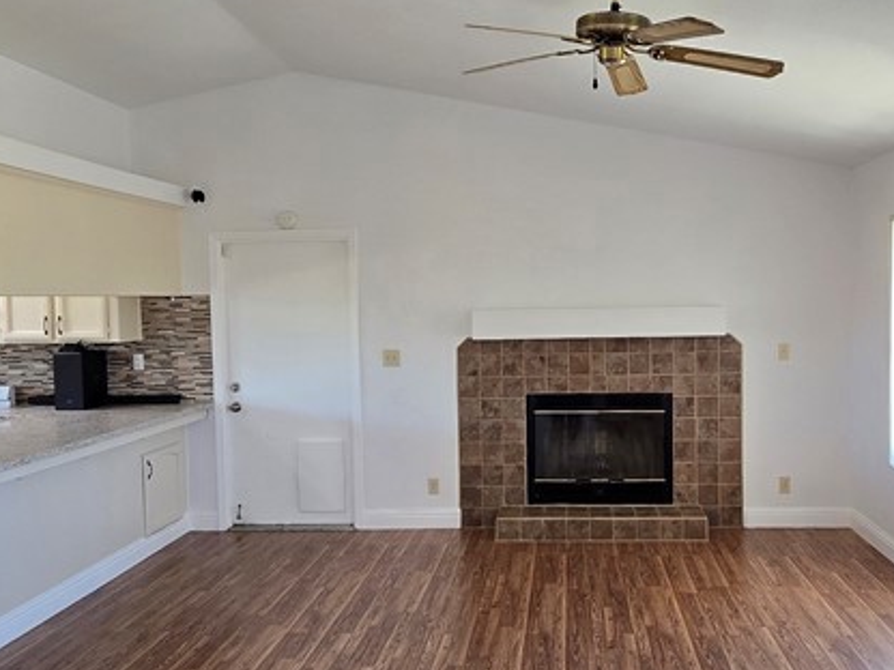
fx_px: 826
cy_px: 352
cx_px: 527
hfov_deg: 56.5
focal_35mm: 32
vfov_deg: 44.1
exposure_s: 1/60
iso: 125
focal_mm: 2.2
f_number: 2.2
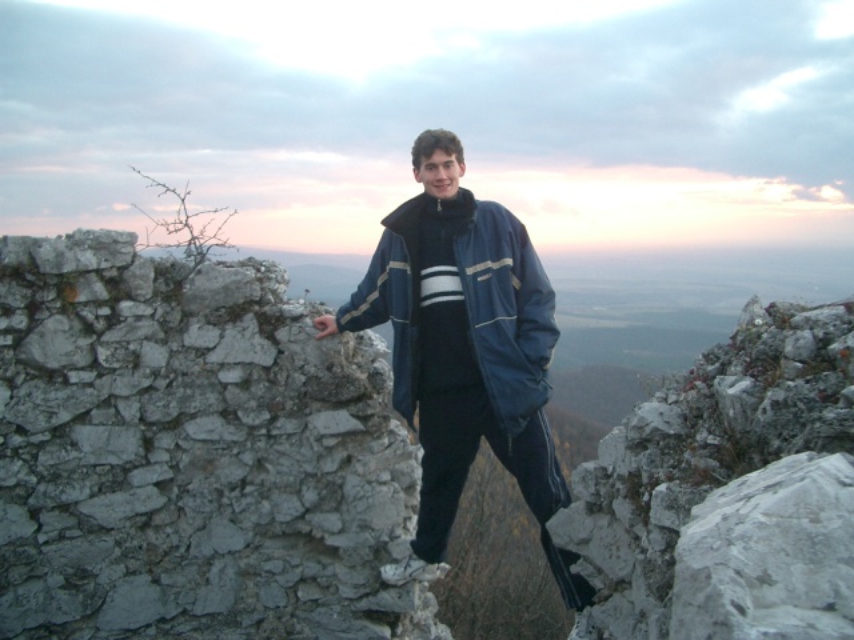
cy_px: 320
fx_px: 863
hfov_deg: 52.6
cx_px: 427
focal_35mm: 35
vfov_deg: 40.7
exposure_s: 1/80
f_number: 2.6
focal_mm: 5.8
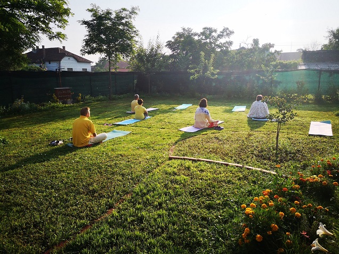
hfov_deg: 65.3
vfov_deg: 51.4
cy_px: 127
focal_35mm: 27
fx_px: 264
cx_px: 170
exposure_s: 1/3690
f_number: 1.8
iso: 50
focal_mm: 3.95
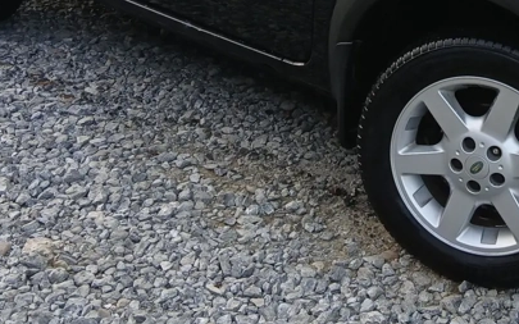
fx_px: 962
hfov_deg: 29.4
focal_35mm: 68
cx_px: 428
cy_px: -63
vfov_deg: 18.2
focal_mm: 3.98
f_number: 1.8
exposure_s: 1/100
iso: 40
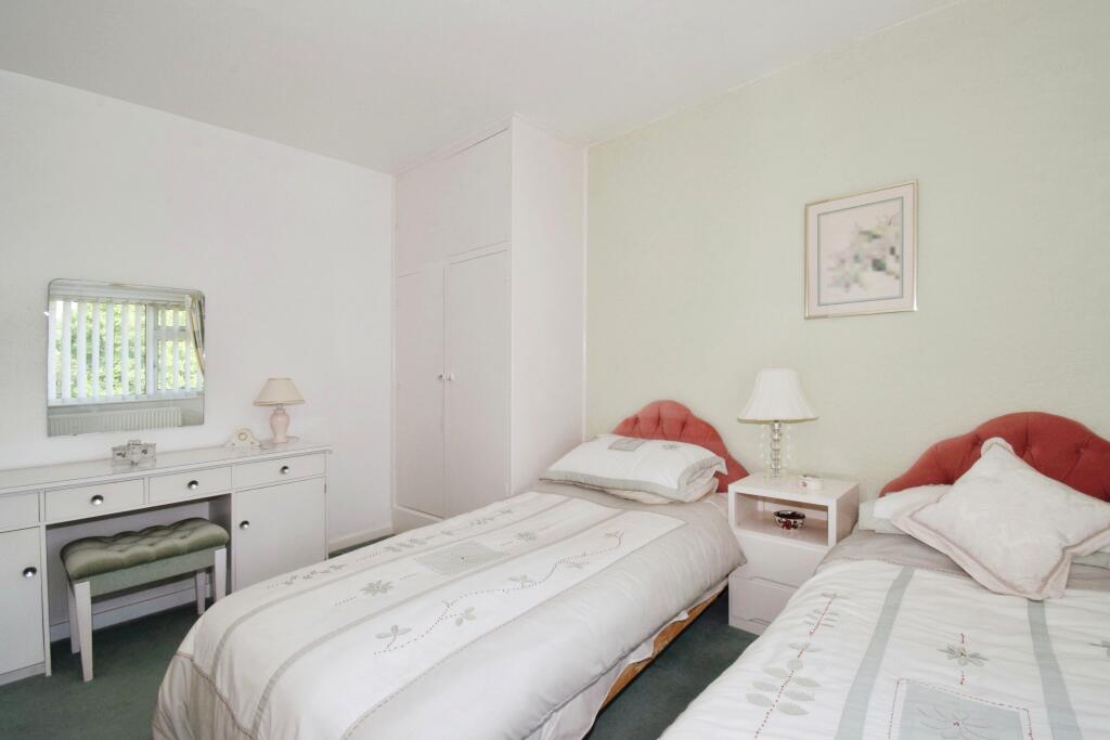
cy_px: 370
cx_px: 555
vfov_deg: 77.3
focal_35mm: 15
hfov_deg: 100.4
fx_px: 463
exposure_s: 1/60
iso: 1000
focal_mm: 10
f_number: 16
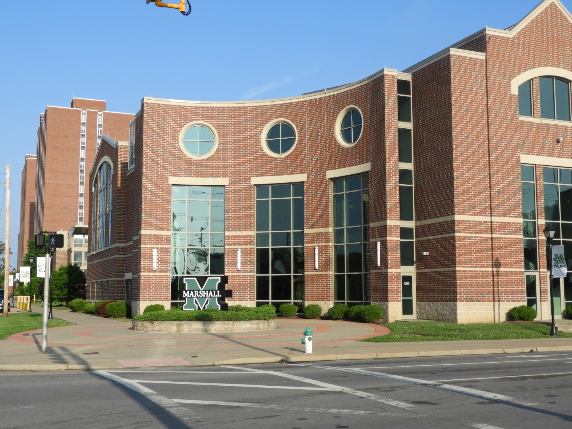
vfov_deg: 32.2
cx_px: 286
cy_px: 214
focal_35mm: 45
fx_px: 744
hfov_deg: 42.1
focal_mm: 8.1
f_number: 4
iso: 100
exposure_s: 1/800
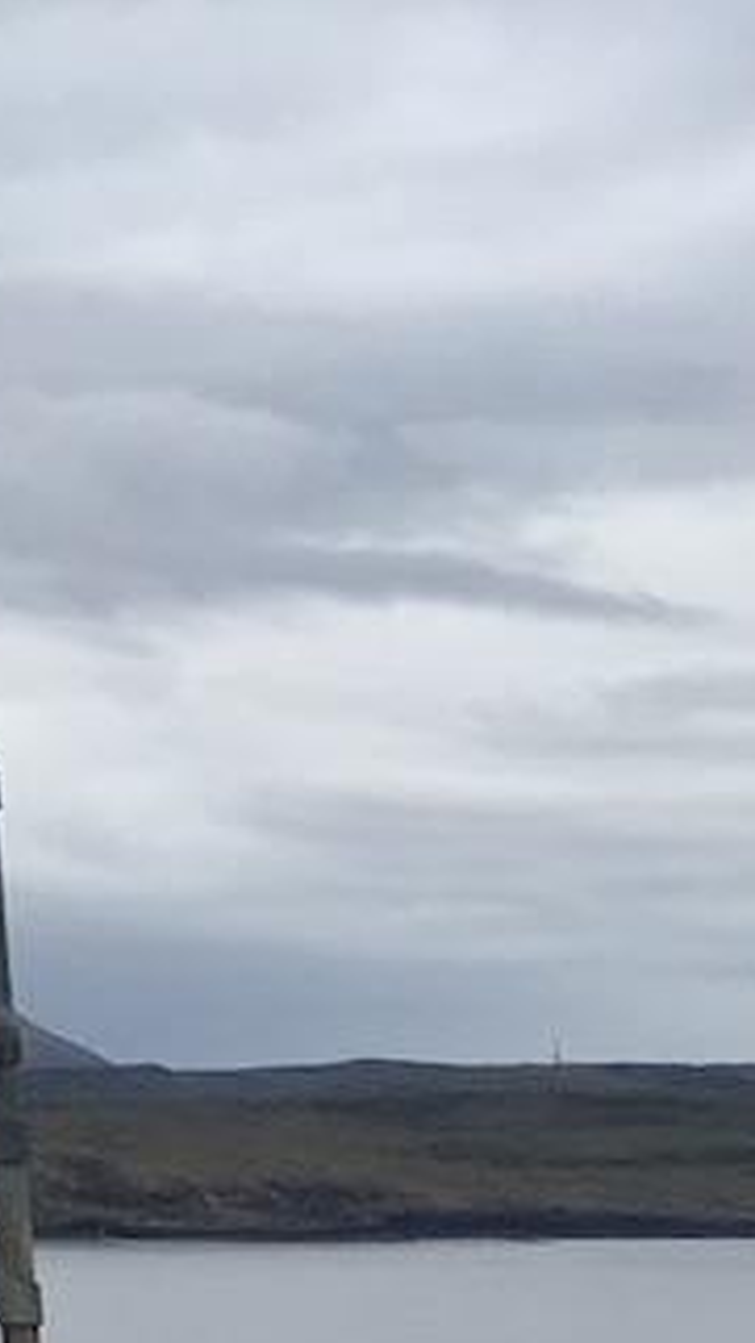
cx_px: -1621
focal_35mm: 131
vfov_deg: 15.9
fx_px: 4665
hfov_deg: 7.8
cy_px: -125
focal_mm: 4.15
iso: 25
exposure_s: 1/1603
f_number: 2.2
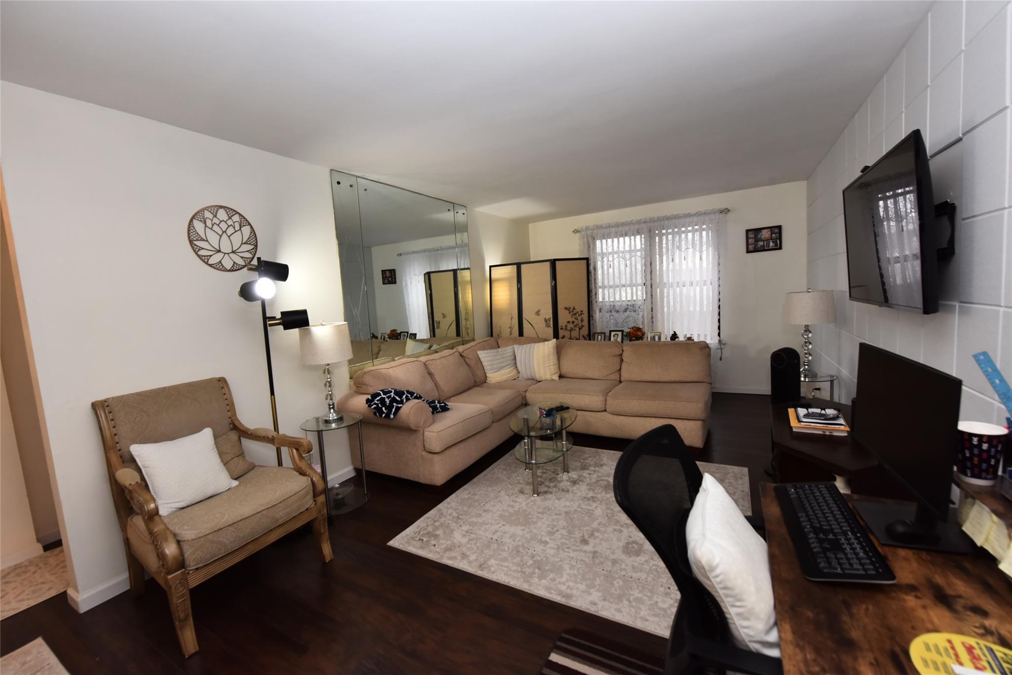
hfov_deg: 104.3
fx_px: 393
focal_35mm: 14
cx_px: 506
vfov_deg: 81.2
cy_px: 338
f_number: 7.1
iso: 800
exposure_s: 1/80
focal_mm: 14
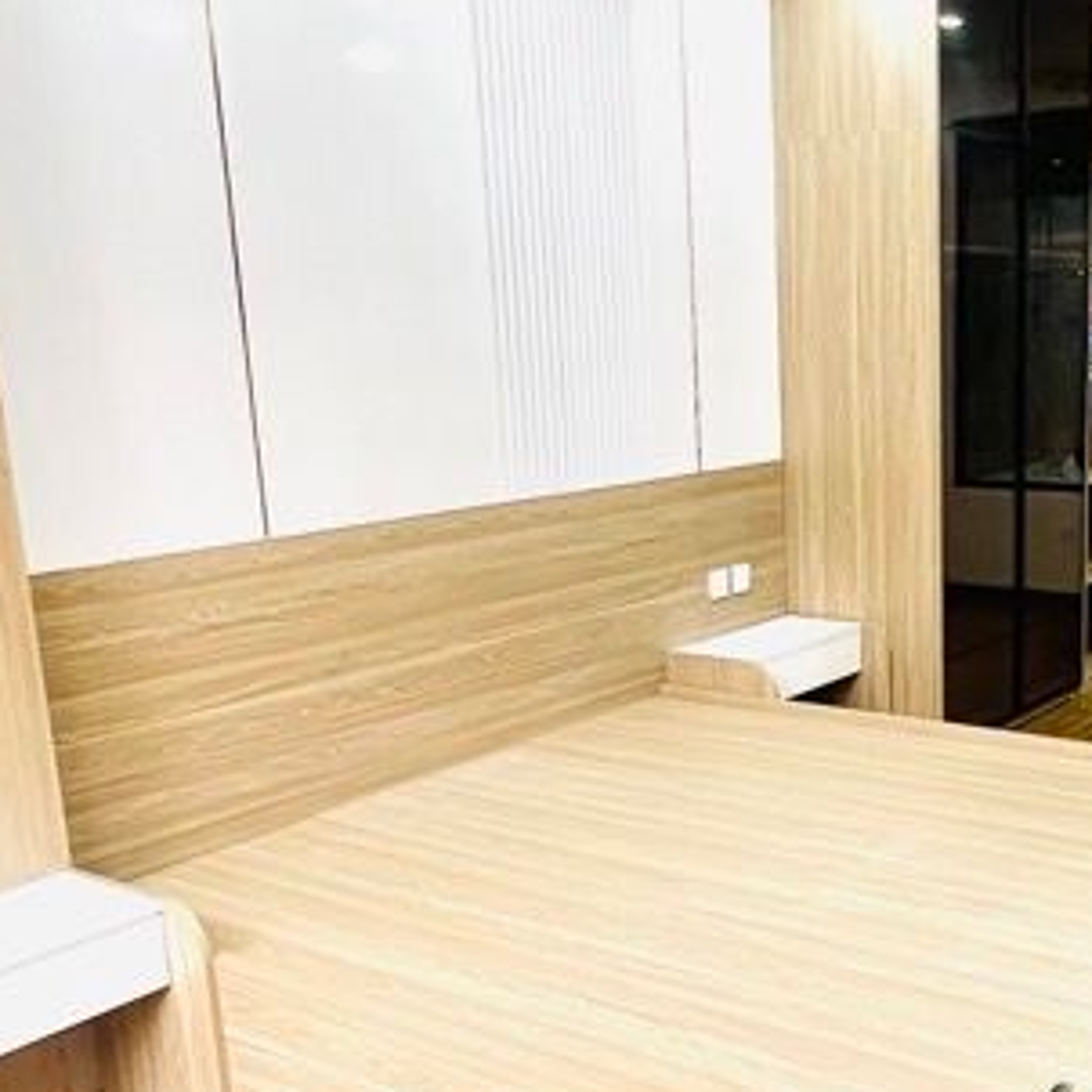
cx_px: 857
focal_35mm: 39
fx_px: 1392
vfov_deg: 42.5
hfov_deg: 41.2
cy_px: 680
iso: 200
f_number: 1.8
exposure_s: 1/99
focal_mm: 1.57
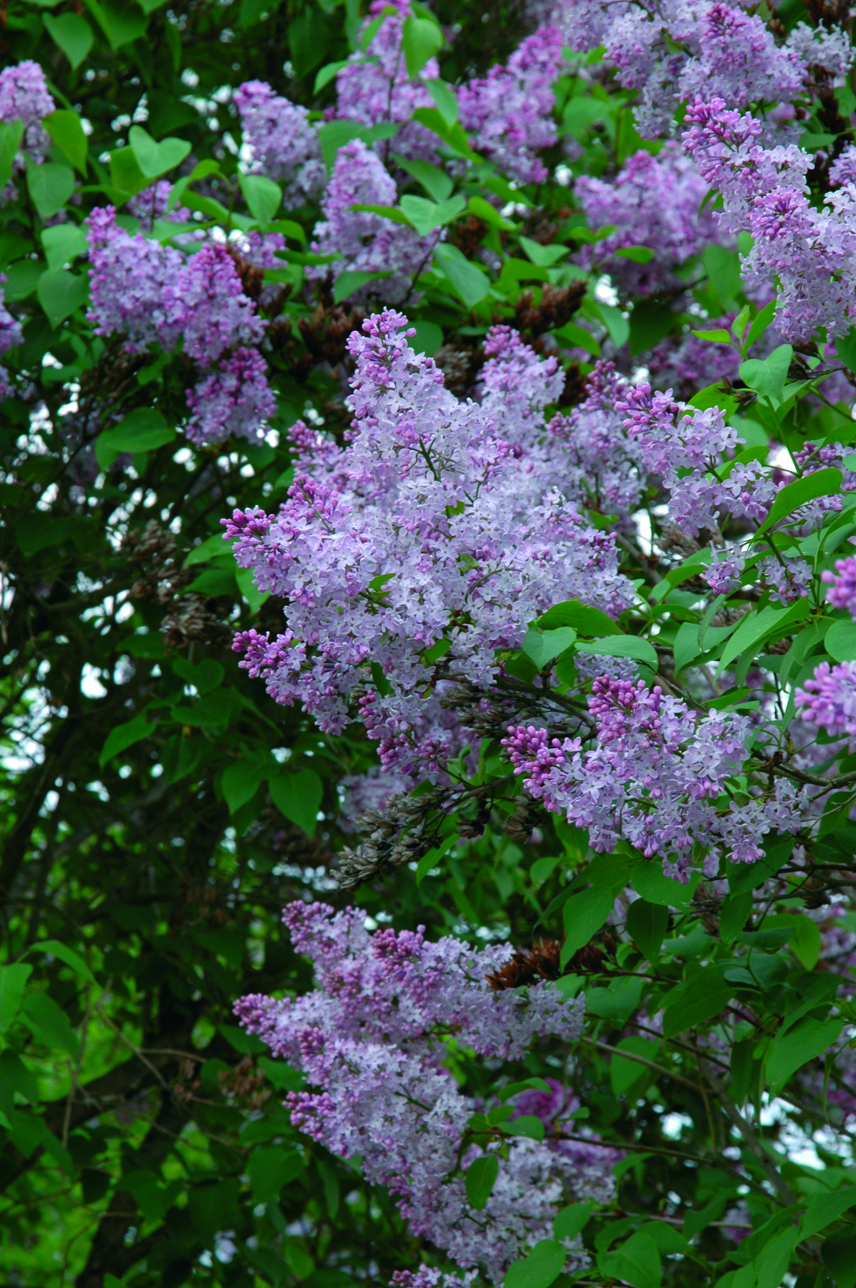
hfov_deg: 10.7
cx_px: 428
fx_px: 4556
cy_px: 644
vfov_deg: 16.1
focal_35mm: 128
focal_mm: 85
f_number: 8
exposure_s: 1/40
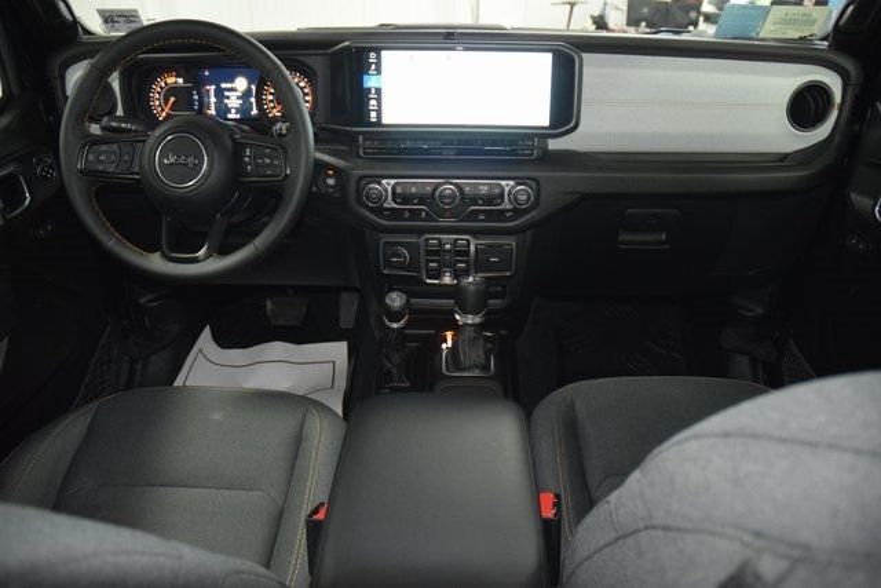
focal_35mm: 27
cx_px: 440
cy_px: 294
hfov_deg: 67.4
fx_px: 661
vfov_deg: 48.0
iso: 2200
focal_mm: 18
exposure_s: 1/60
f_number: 3.5
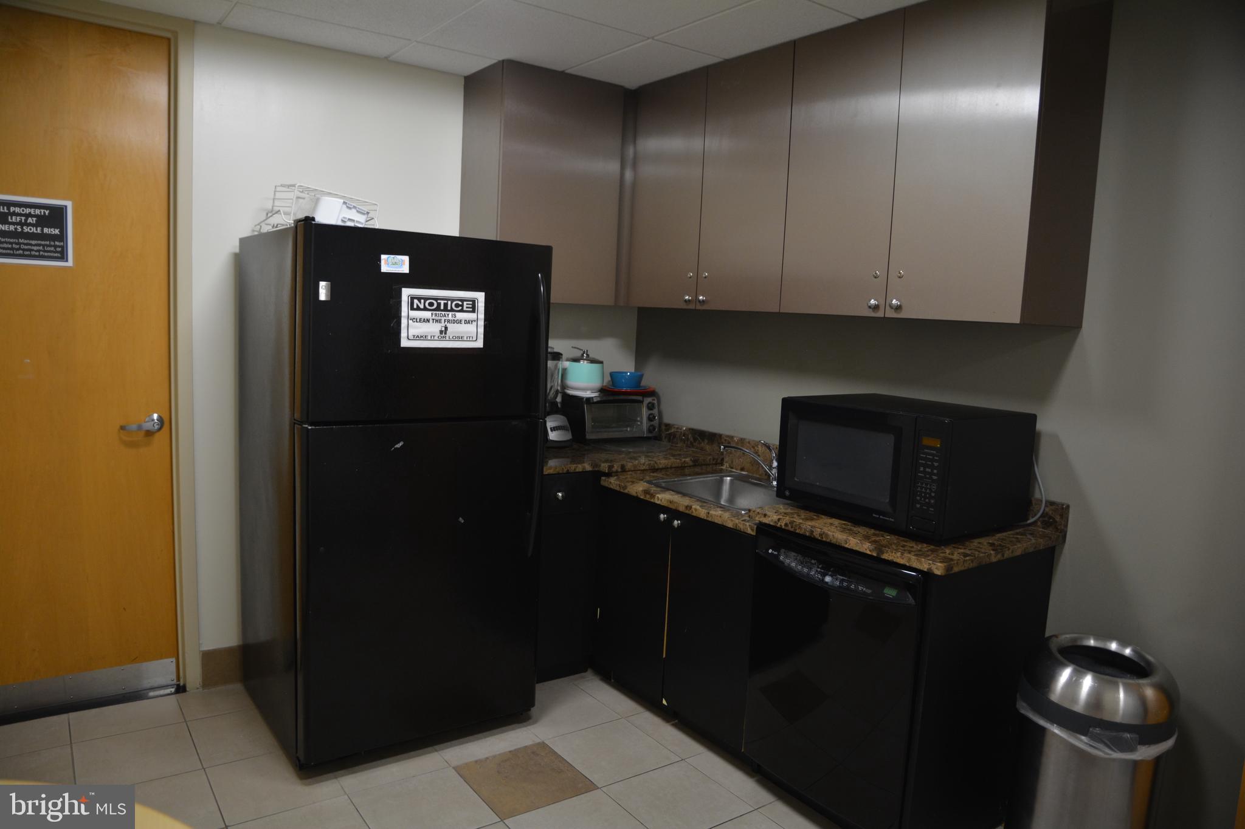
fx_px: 830
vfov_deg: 53.1
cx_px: 622
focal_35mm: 24
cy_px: 414
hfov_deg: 73.7
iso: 400
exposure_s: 1/60
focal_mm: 16
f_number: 3.5
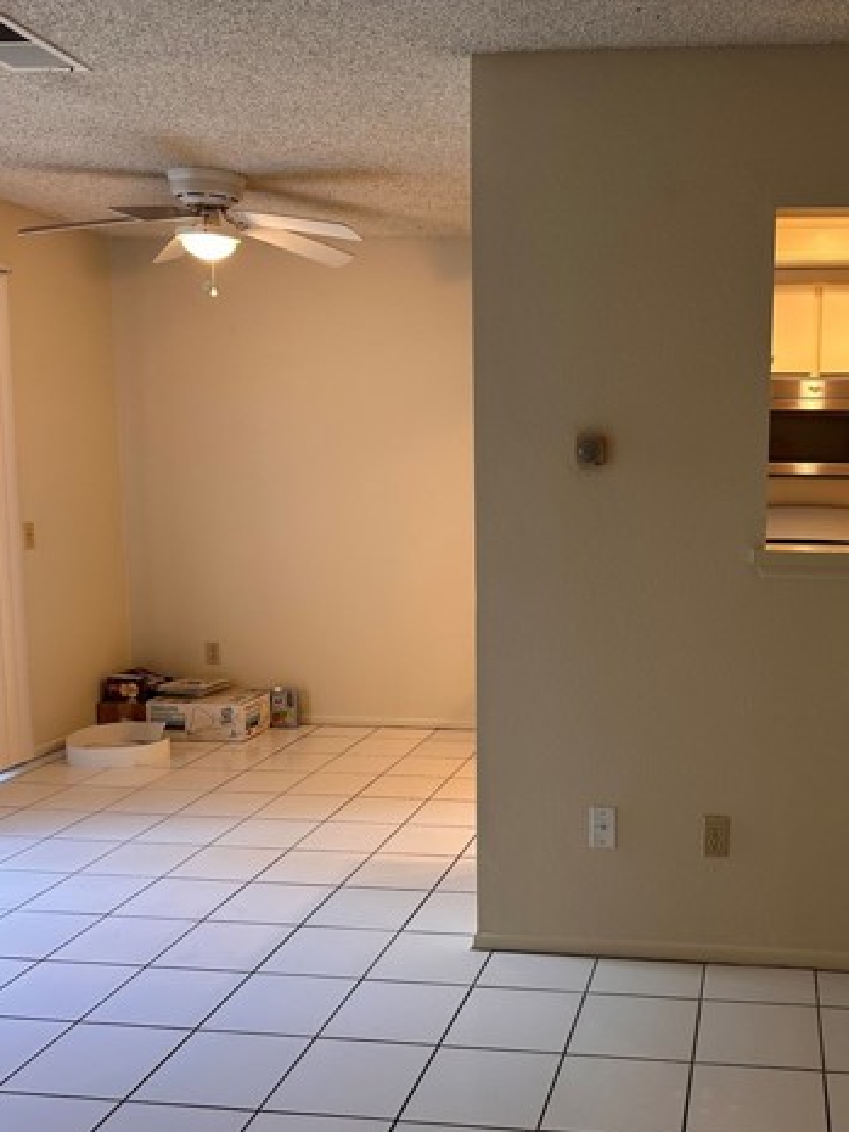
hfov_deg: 41.4
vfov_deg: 55.3
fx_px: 1079
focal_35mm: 33
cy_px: 579
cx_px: 657
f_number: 1.78
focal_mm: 6.86
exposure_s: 1/60
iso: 125
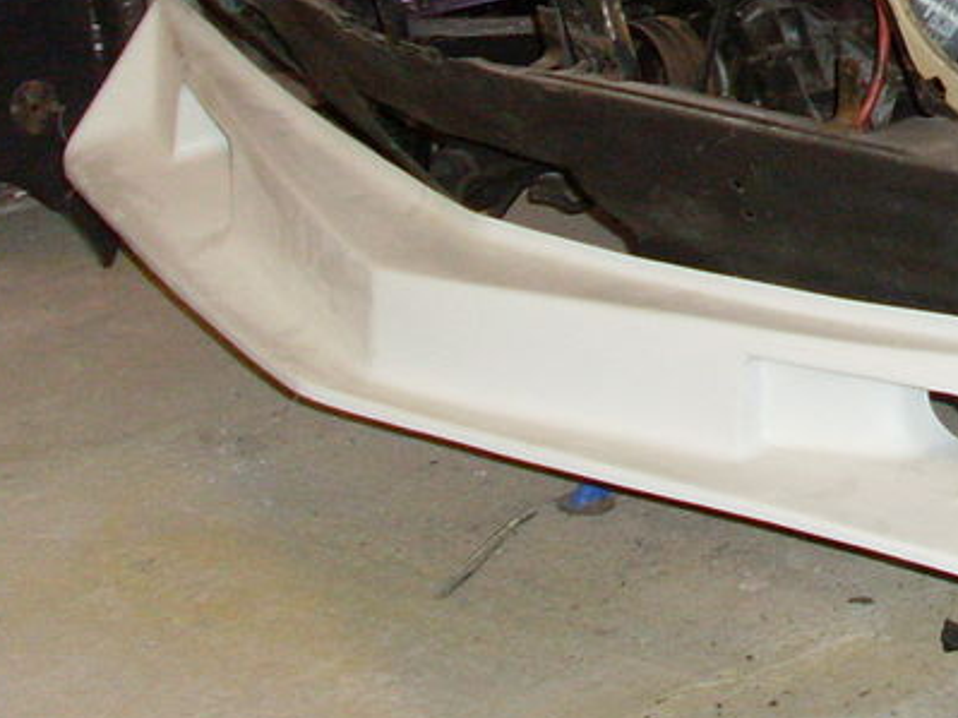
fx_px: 3375
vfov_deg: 11.8
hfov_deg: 15.0
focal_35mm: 122
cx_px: 1429
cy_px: -228
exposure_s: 1/45
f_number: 3
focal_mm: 6.3
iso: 120
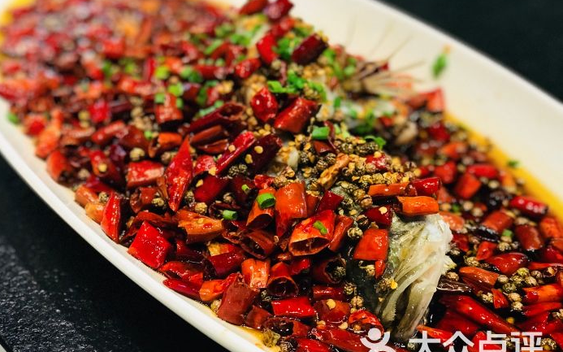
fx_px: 936
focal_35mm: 61
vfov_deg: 21.3
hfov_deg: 33.5
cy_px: 176
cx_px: 279
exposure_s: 1/50
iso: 500
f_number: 2.8
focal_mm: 6.6
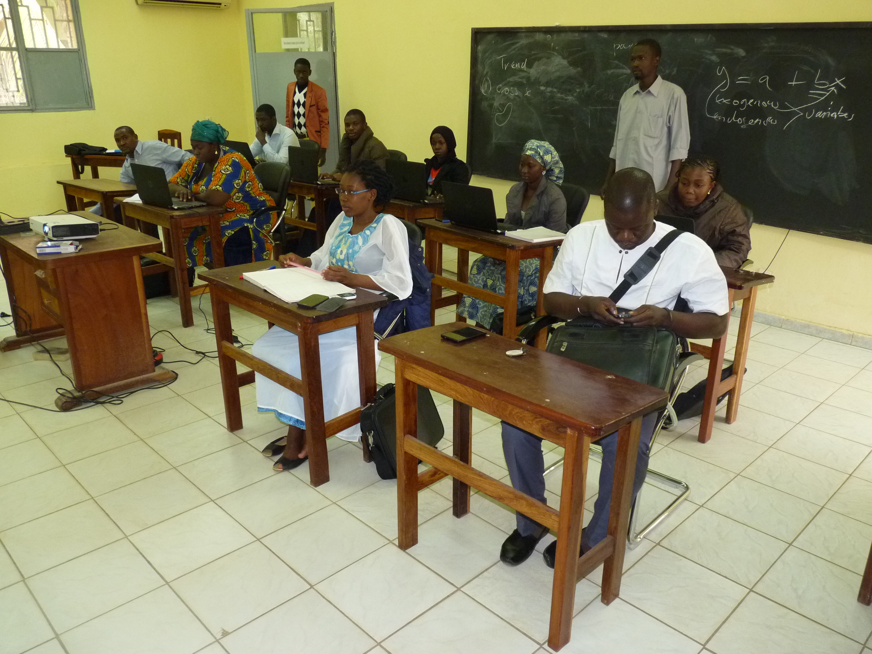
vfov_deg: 51.4
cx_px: 436
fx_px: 680
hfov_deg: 65.3
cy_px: 327
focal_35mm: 27
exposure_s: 1/30
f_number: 2.8
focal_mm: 4.8
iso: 320
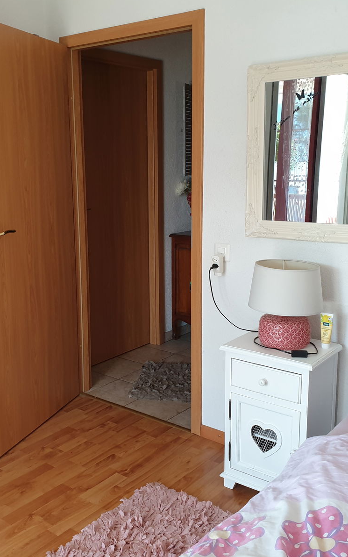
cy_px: 278
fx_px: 561
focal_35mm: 37
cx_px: 148
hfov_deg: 34.4
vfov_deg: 52.7
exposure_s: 1/50
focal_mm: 4.3
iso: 100
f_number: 2.4
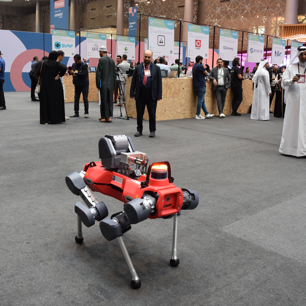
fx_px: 390
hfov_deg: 42.8
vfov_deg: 42.8
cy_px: 152
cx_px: 164
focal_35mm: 39
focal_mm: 20
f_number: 5
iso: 1600
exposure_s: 1/50
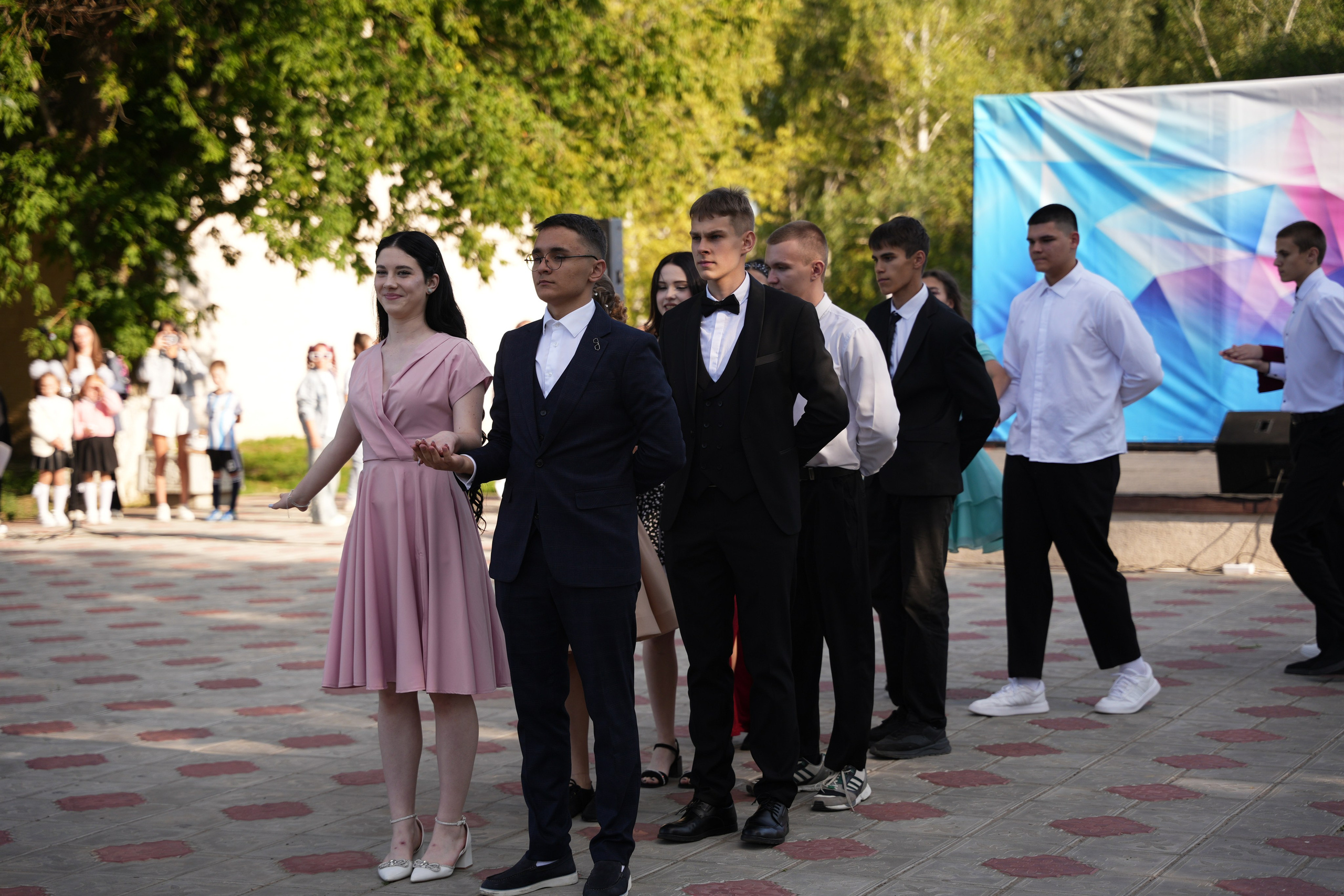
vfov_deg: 19.5
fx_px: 2613
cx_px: 672
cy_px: 448
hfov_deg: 28.8
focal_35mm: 70
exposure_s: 1/500
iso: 160
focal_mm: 70
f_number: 2.8
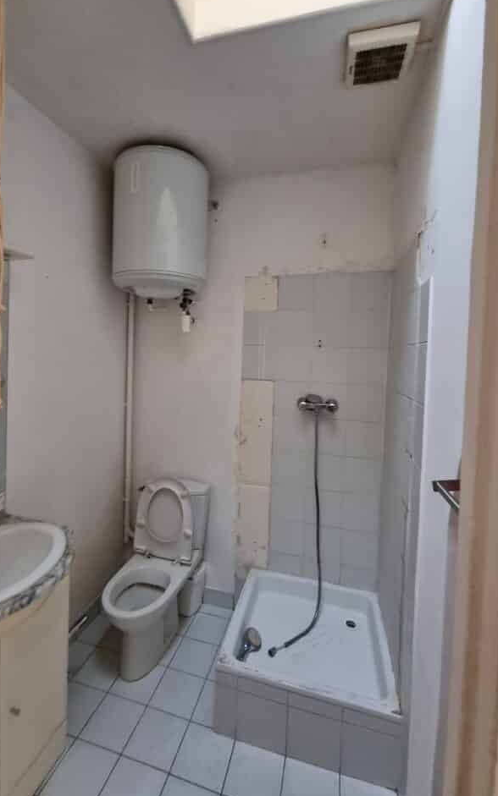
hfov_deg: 74.7
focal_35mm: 15
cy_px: 367
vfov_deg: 101.3
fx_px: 326
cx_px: 231
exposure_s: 1/33
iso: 400
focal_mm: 2.2
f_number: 2.2
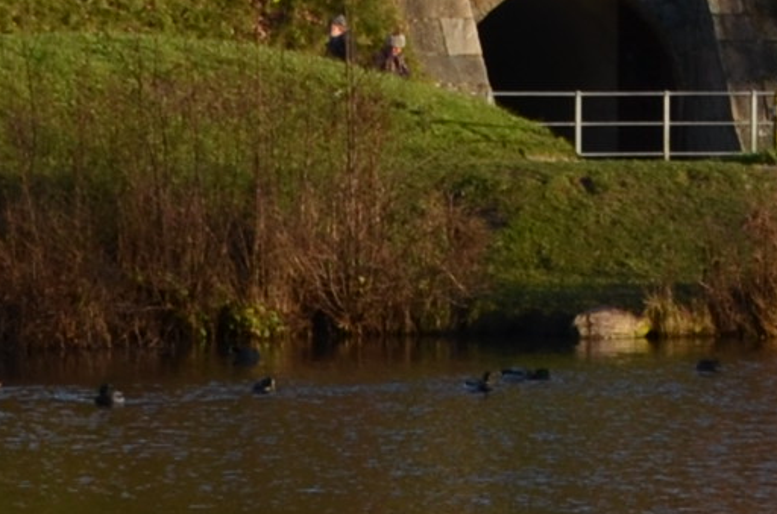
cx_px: 1243
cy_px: -174
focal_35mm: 325
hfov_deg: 6.3
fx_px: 6999
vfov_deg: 4.2
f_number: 8
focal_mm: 30
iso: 200
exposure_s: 1/250
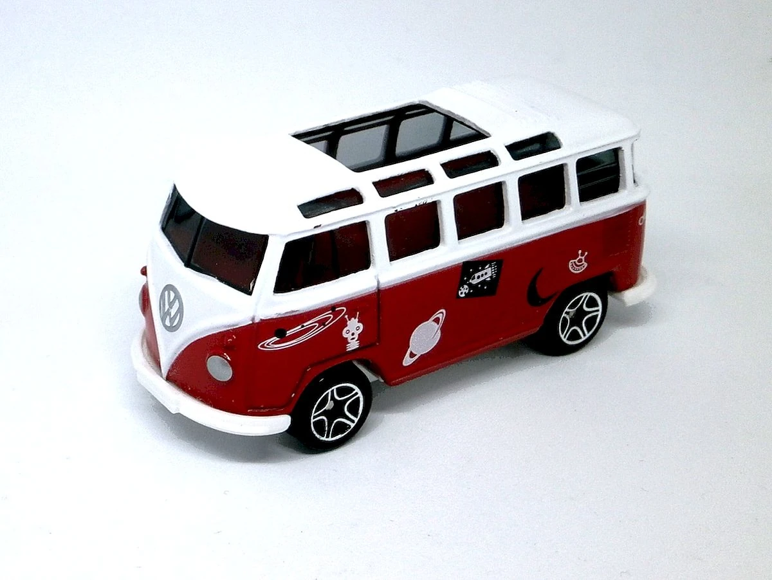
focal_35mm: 47
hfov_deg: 40.4
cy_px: 290
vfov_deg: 30.9
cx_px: 386
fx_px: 1049
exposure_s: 1/80
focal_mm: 8.3
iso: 100
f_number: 3.4
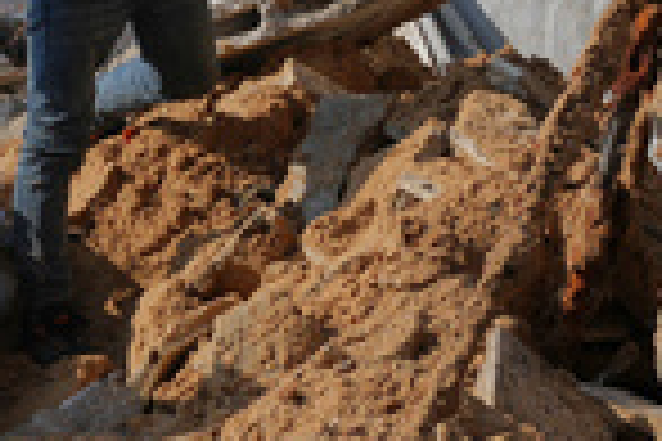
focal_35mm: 167
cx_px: -594
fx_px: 3071
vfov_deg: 8.2
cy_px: 133
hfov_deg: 11.3
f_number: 2.8
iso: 100
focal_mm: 24
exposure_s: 1/4000
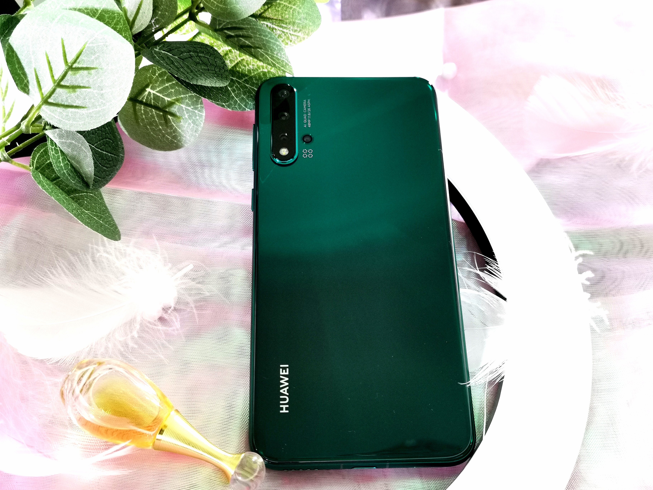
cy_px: 245
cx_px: 326
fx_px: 717
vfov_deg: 37.7
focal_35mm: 38
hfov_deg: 49.0
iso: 320
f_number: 1.8
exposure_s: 1/100
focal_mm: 3.95
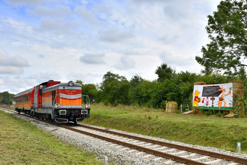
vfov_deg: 34.2
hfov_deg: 49.5
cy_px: 96
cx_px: 132
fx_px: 268
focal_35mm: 39
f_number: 7.1
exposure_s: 1/640
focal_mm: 22
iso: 160
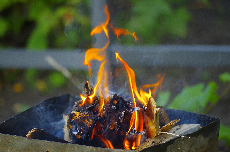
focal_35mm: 450
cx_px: 115
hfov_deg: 4.6
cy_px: 76
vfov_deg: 3.0
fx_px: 2869
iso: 1100
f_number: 5.8
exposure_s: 1/350
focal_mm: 300
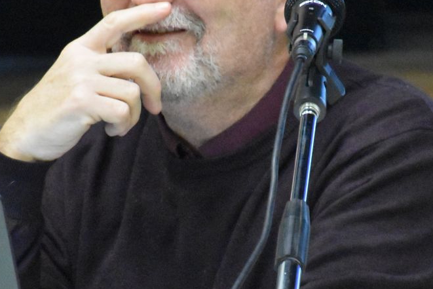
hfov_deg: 2.9
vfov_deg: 1.9
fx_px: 8601
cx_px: 167
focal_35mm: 715
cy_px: 131
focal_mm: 210
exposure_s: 1/60
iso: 12800
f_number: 6.3
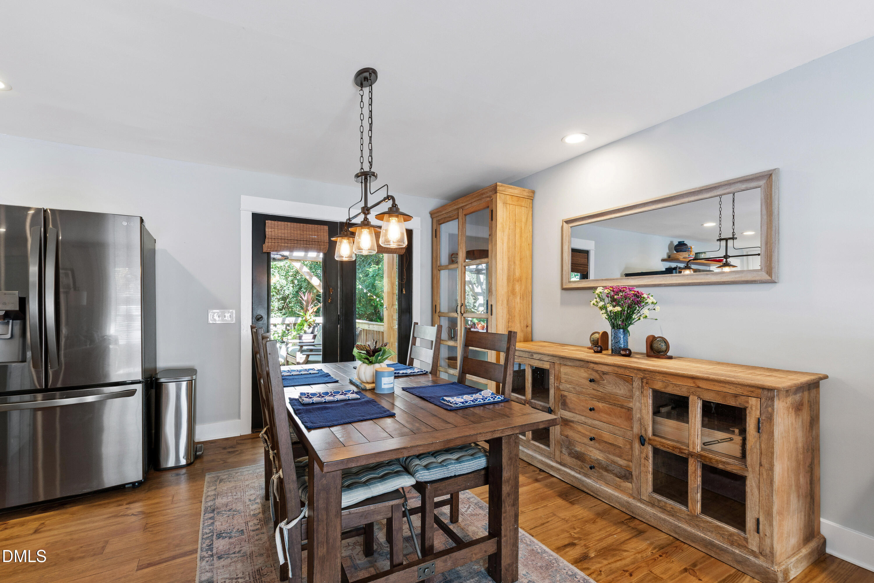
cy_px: 292
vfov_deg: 77.3
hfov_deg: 100.4
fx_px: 364
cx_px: 437
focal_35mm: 15
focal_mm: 10
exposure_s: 1/2
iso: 100
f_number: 8
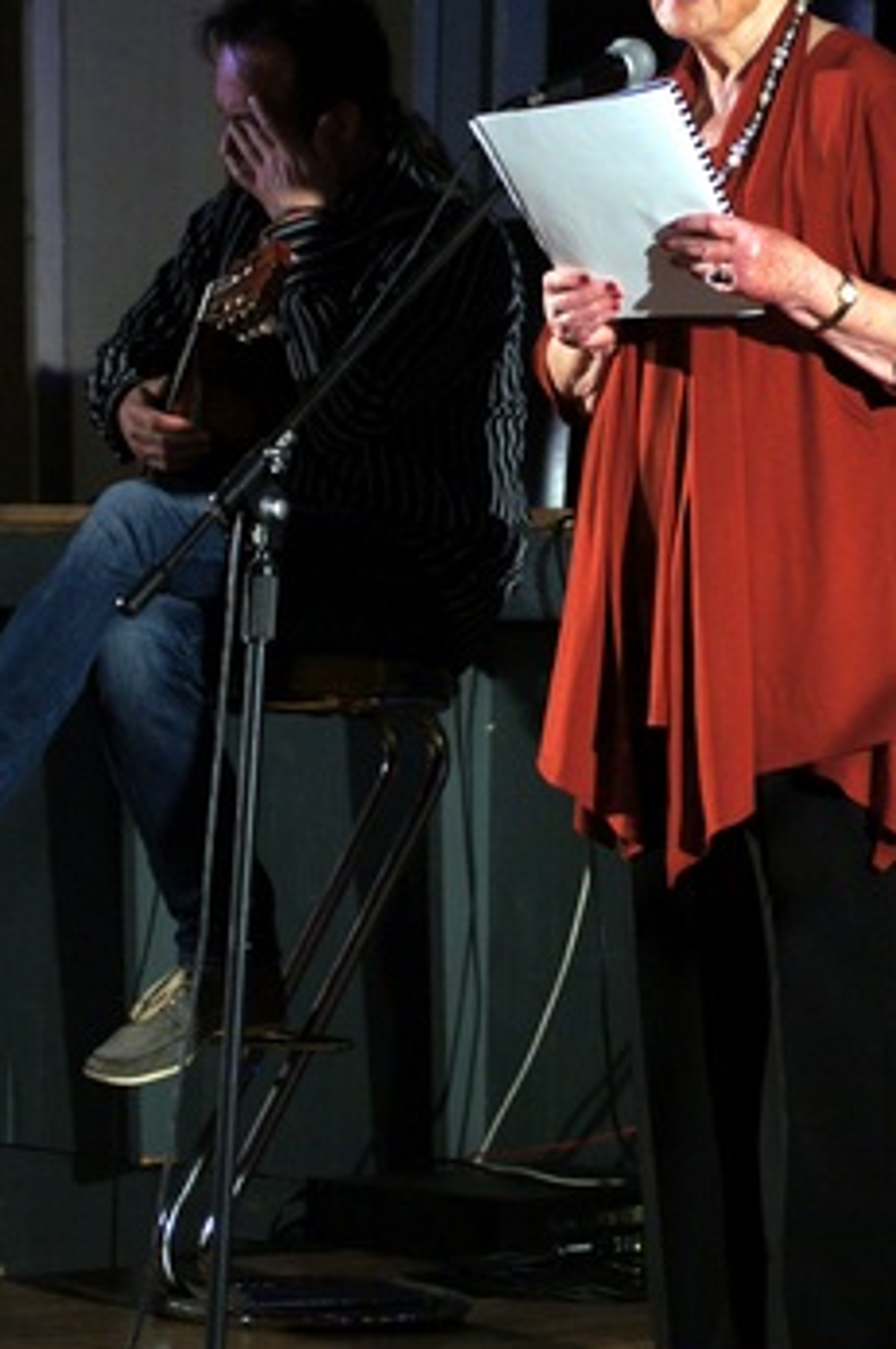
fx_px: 4671
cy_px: 612
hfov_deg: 10.9
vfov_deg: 16.4
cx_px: 632
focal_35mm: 125
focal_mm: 55
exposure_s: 1/100
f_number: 4.5
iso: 800
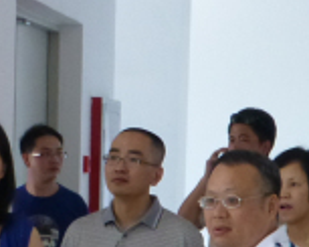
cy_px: 418
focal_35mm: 173
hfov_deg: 11.2
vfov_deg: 8.6
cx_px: 115
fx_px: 1580
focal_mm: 7.4
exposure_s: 1/50
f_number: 3.9
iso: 400
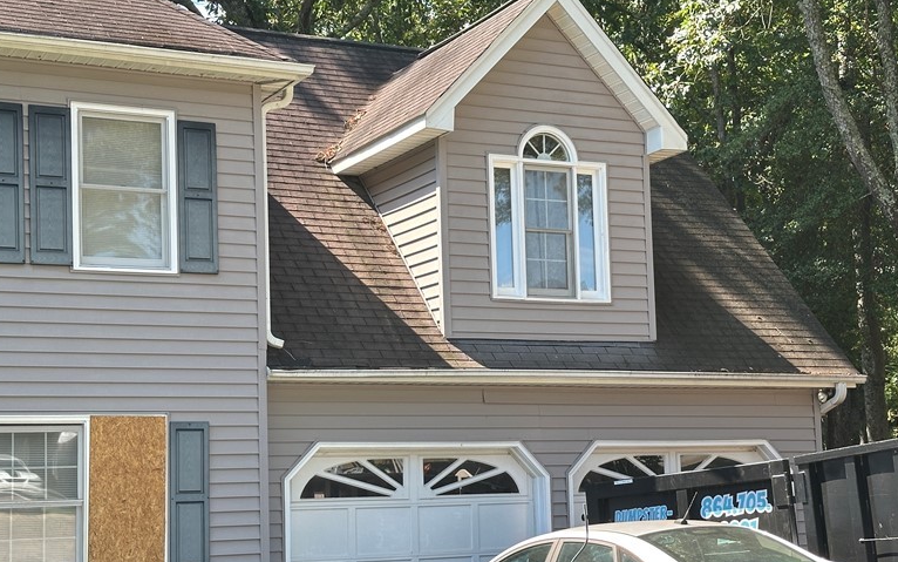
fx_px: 1664
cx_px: 471
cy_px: 330
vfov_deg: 19.1
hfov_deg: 30.2
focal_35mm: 68
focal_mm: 6.86
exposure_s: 1/555
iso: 64
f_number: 1.78
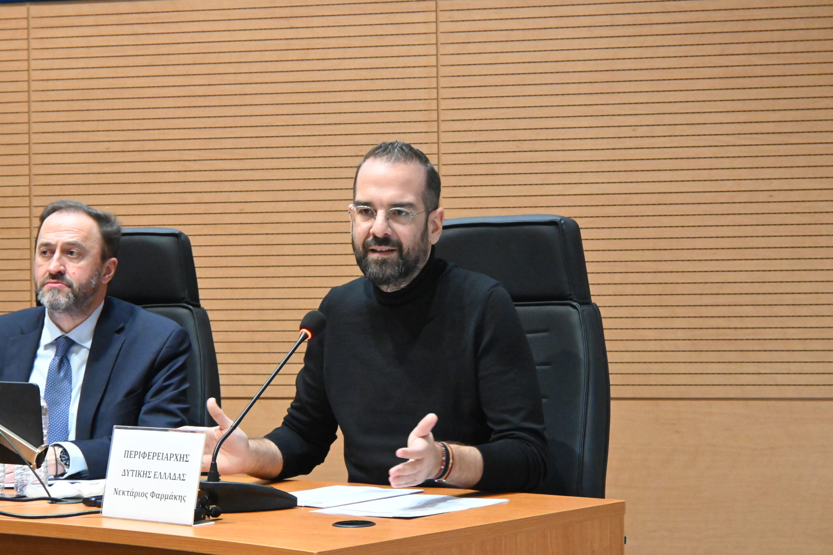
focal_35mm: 75
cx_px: 416
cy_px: 278
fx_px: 1735
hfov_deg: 27.0
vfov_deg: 18.2
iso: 11400
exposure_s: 1/60
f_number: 6.3
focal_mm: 50
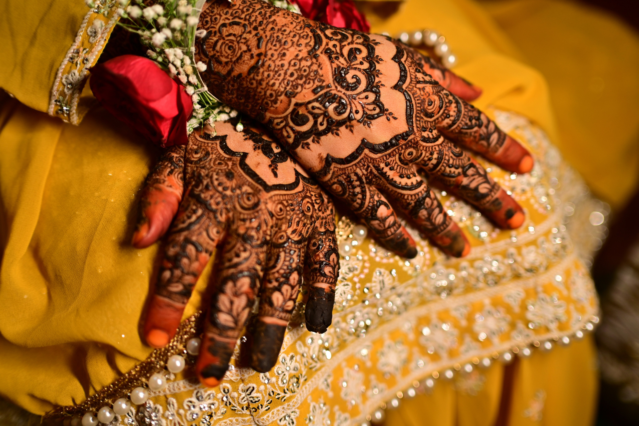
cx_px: 320
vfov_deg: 37.9
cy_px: 213
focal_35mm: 35
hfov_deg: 54.4
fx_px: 621
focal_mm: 35
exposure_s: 1/400
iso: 160
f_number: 1.6
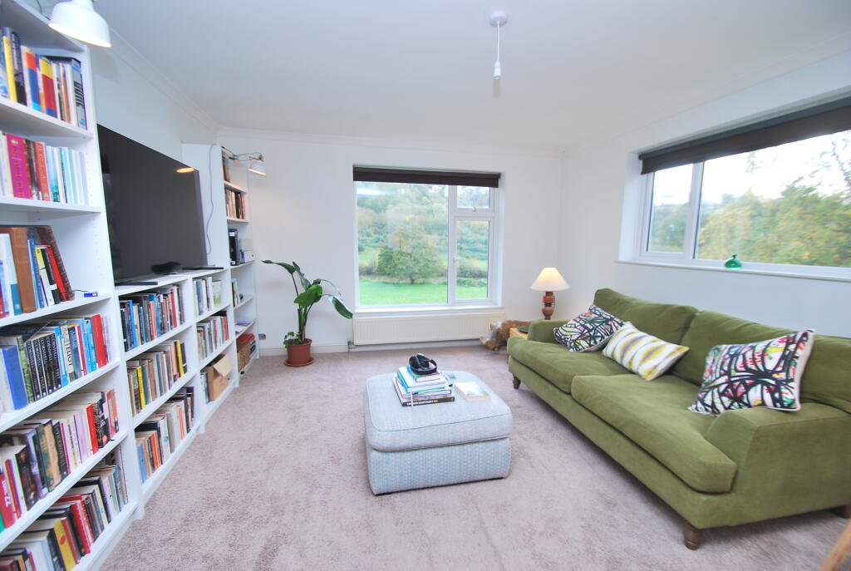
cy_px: 286
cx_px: 426
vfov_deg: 77.6
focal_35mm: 15
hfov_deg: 100.3
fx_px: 355
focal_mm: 10
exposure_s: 1/40
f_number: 3.5
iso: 200
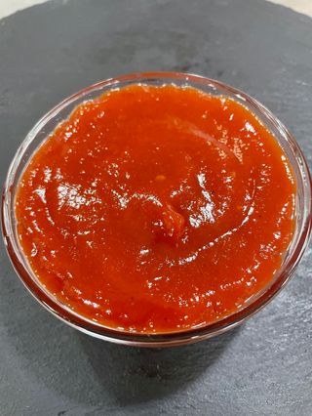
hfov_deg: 53.1
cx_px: 156
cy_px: 208
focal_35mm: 26
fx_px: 312
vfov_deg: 67.3
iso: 500
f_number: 1.6
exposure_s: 1/33
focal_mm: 4.2
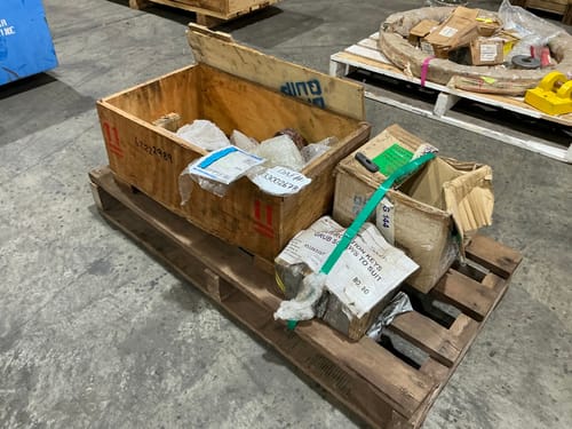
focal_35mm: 28
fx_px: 463
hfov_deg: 63.4
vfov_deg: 49.7
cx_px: 286
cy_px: 214
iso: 80
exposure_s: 1/50
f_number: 1.8
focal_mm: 3
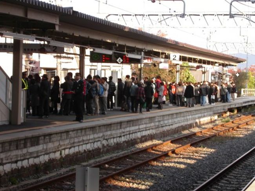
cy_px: 96
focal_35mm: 114
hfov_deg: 17.3
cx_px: 128
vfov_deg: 13.0
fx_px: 839
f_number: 4.7
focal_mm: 23.4
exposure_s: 1/180
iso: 141
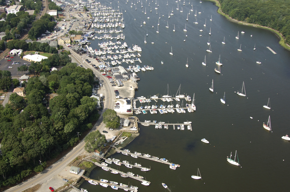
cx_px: 145
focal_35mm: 36
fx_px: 290
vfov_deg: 36.8
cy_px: 96
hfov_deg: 53.2
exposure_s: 1/1250
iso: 400
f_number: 6
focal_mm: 24
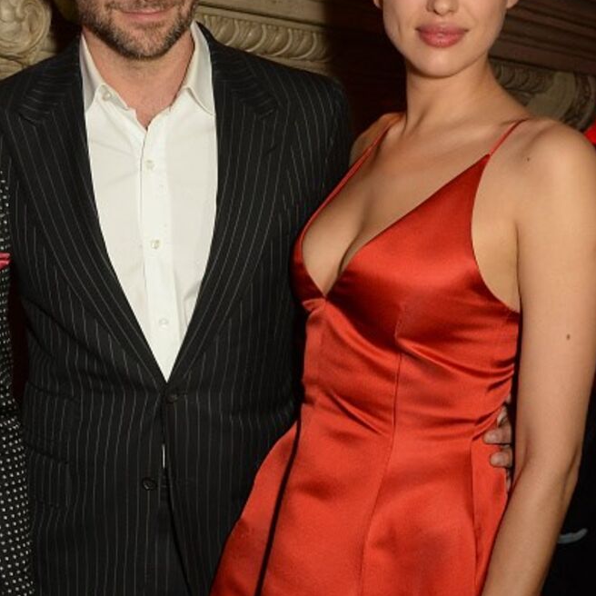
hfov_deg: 46.0
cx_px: 299
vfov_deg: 45.8
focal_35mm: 36
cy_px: 237
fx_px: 701
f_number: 7.1
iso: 1250
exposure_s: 1/50
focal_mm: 28
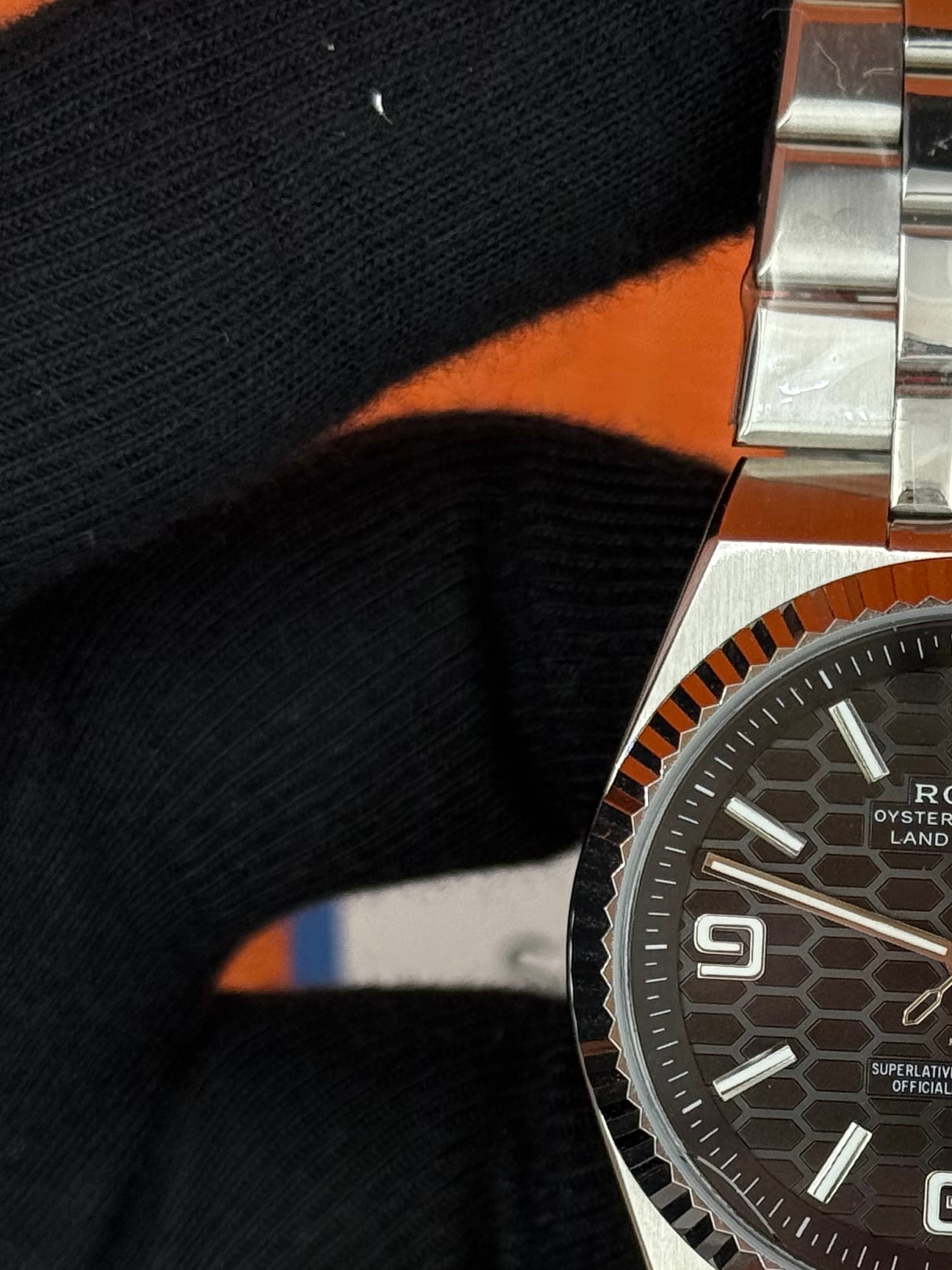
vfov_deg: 17.4
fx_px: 4107
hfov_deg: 13.0
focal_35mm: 112
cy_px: 1008
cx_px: 973
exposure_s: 1/523
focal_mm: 6.76
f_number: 1.78
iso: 64
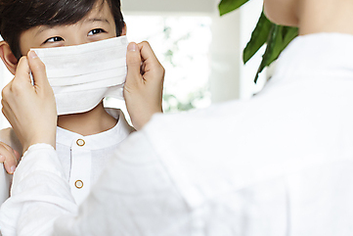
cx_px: 137
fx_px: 814
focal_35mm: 83
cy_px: 52
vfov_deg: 16.4
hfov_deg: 24.4
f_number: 4.5
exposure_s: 1/125
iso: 500
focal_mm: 50
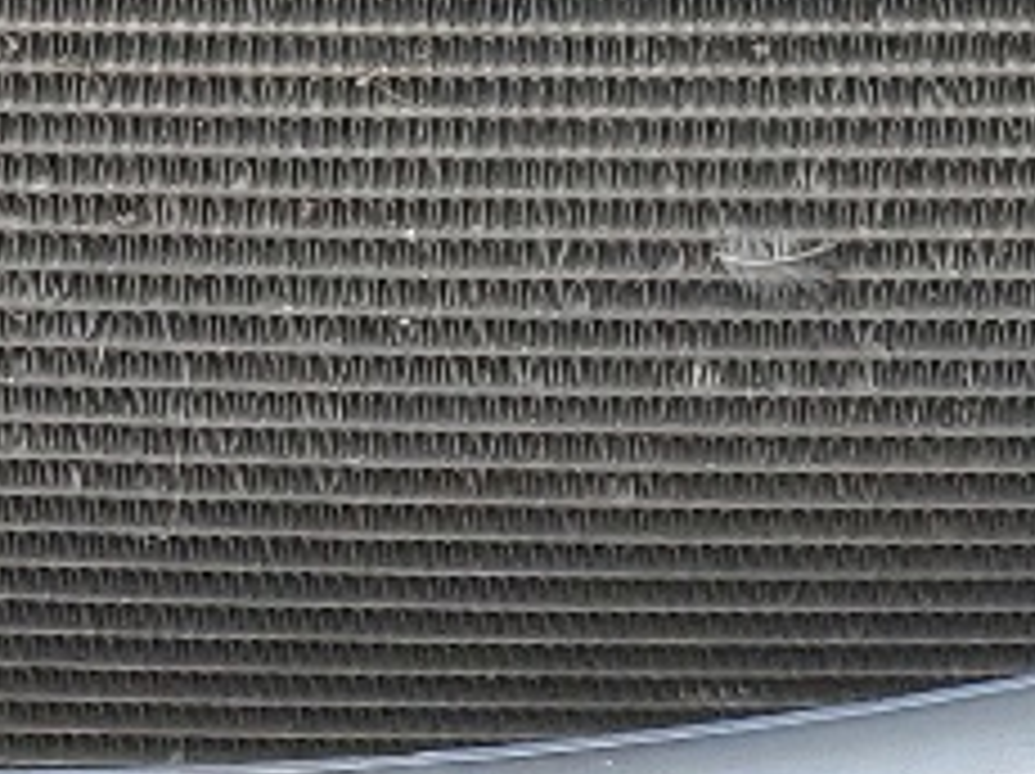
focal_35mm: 181
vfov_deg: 7.1
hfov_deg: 10.9
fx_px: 5406
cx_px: 608
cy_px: -1768
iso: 50
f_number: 1.5
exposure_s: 1/526
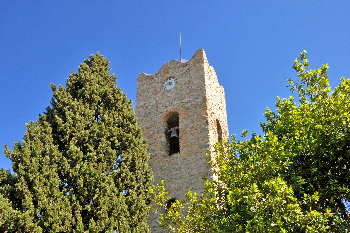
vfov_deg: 34.1
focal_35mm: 39
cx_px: 175
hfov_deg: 49.6
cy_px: 116
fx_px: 379
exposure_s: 1/200
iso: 1000
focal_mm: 26
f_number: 16
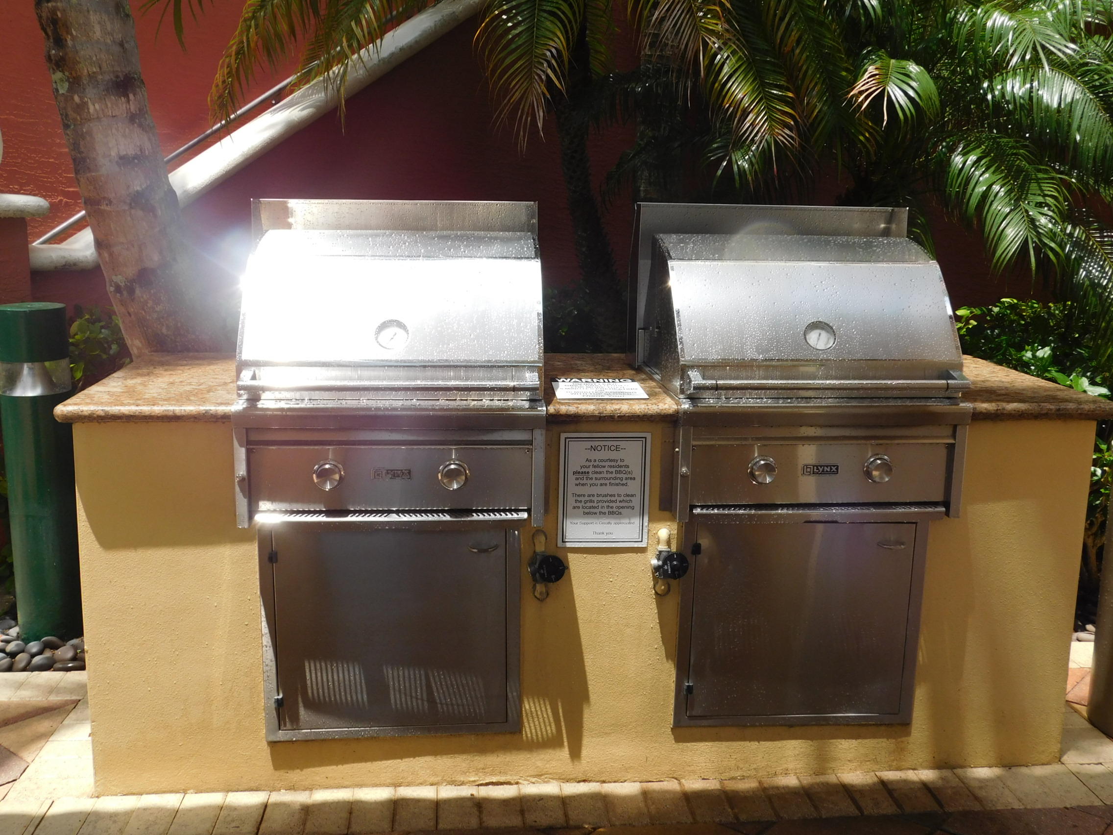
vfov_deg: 39.7
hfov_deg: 51.4
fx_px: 1157
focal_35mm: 36
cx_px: 556
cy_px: 418
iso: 125
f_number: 3.5
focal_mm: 6.3
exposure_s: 1/800
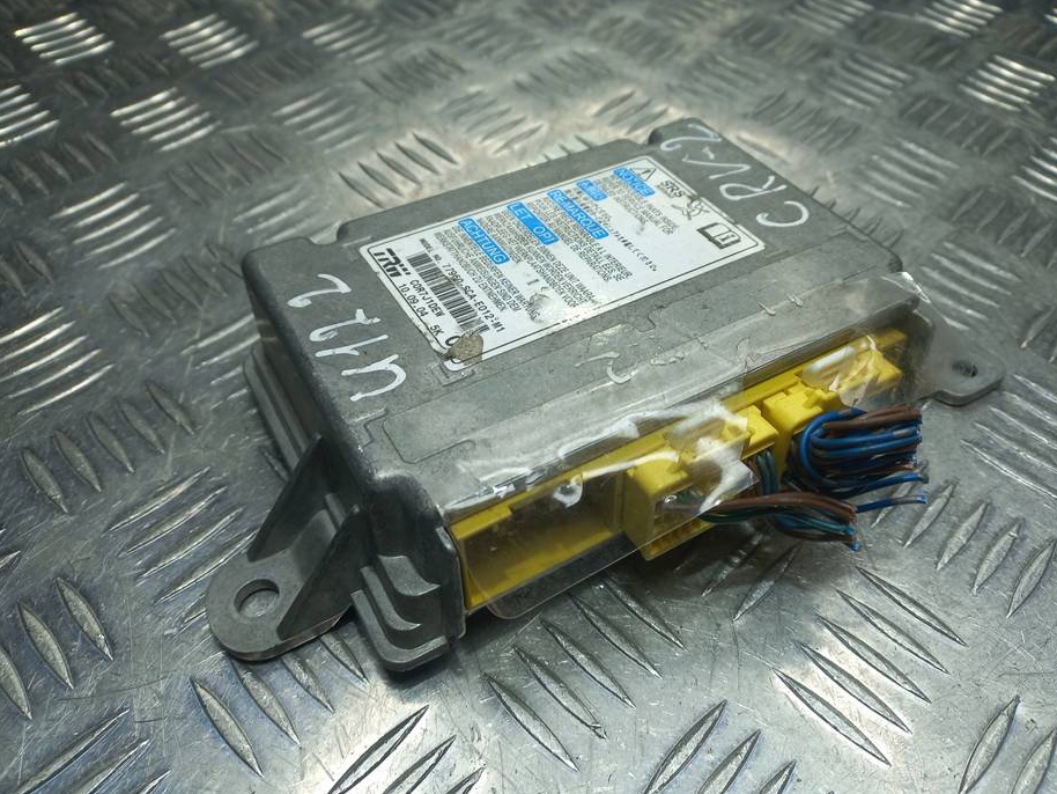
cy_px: 374
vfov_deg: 49.7
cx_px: 571
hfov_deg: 63.3
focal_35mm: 28
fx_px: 855
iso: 32
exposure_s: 1/100
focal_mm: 4.6
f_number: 1.8
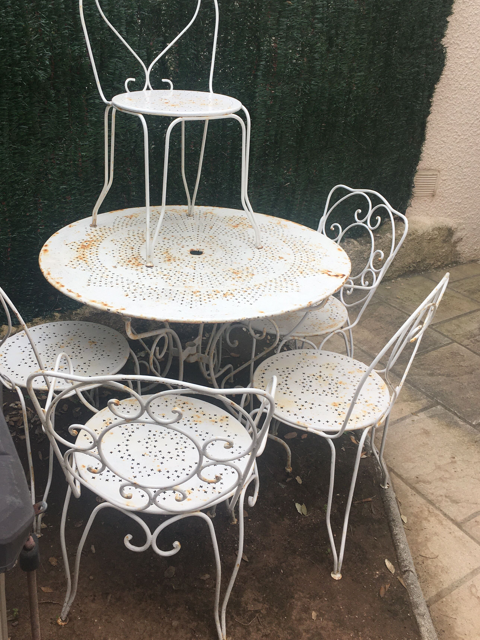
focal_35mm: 34
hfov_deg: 41.7
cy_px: 295
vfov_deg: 53.9
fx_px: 629
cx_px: 213
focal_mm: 4.15
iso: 25
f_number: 2.2
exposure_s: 1/178
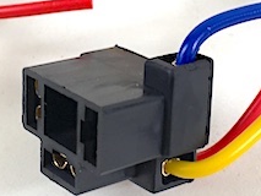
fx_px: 822
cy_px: 50
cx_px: 105
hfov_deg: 18.0
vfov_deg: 13.6
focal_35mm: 109
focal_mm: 4.15
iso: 25
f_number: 2.2
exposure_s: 1/50
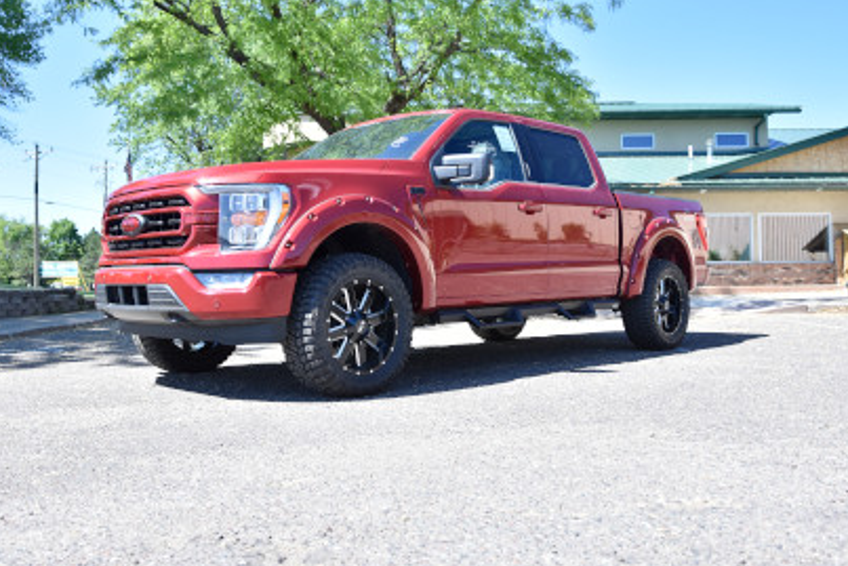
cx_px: 400
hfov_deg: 59.2
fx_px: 745
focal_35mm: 32
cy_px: 241
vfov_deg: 41.5
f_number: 2.8
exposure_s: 1/1250
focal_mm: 17
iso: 200
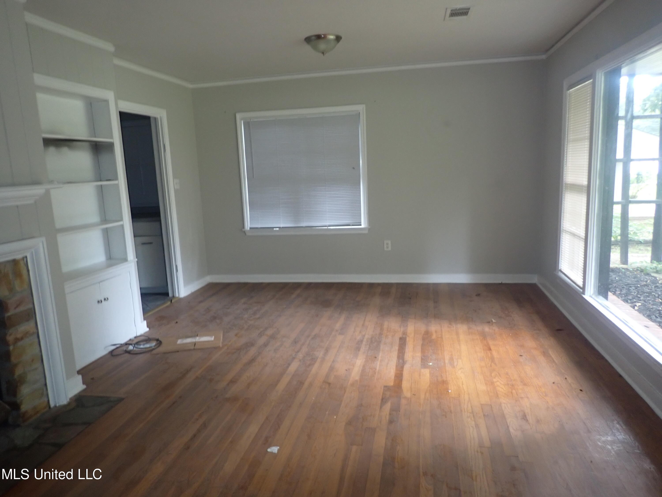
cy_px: 248
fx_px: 478
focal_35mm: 25
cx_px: 331
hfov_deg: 69.4
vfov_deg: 54.9
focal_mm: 4.5
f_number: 2
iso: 250
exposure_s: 1/30
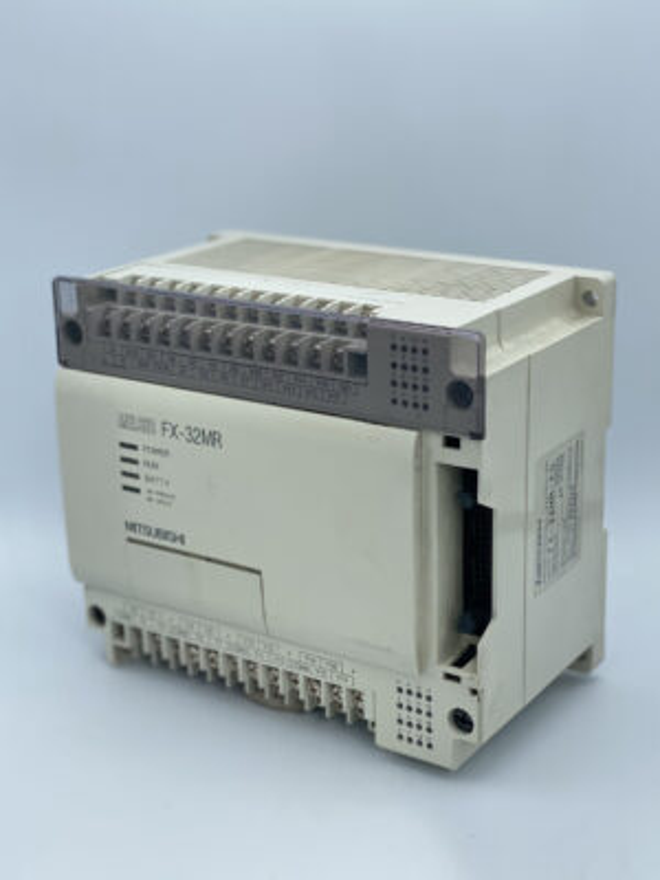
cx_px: 330
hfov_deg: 28.0
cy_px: 440
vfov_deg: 36.8
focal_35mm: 52
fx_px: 1322
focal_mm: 6
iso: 20
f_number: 2
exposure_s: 1/761
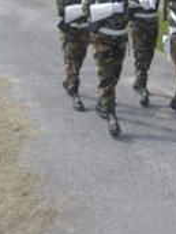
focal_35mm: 84
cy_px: 10
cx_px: 169
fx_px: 567
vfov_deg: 22.5
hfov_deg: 17.3
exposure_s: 1/800
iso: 100
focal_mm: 6.3
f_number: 3.5
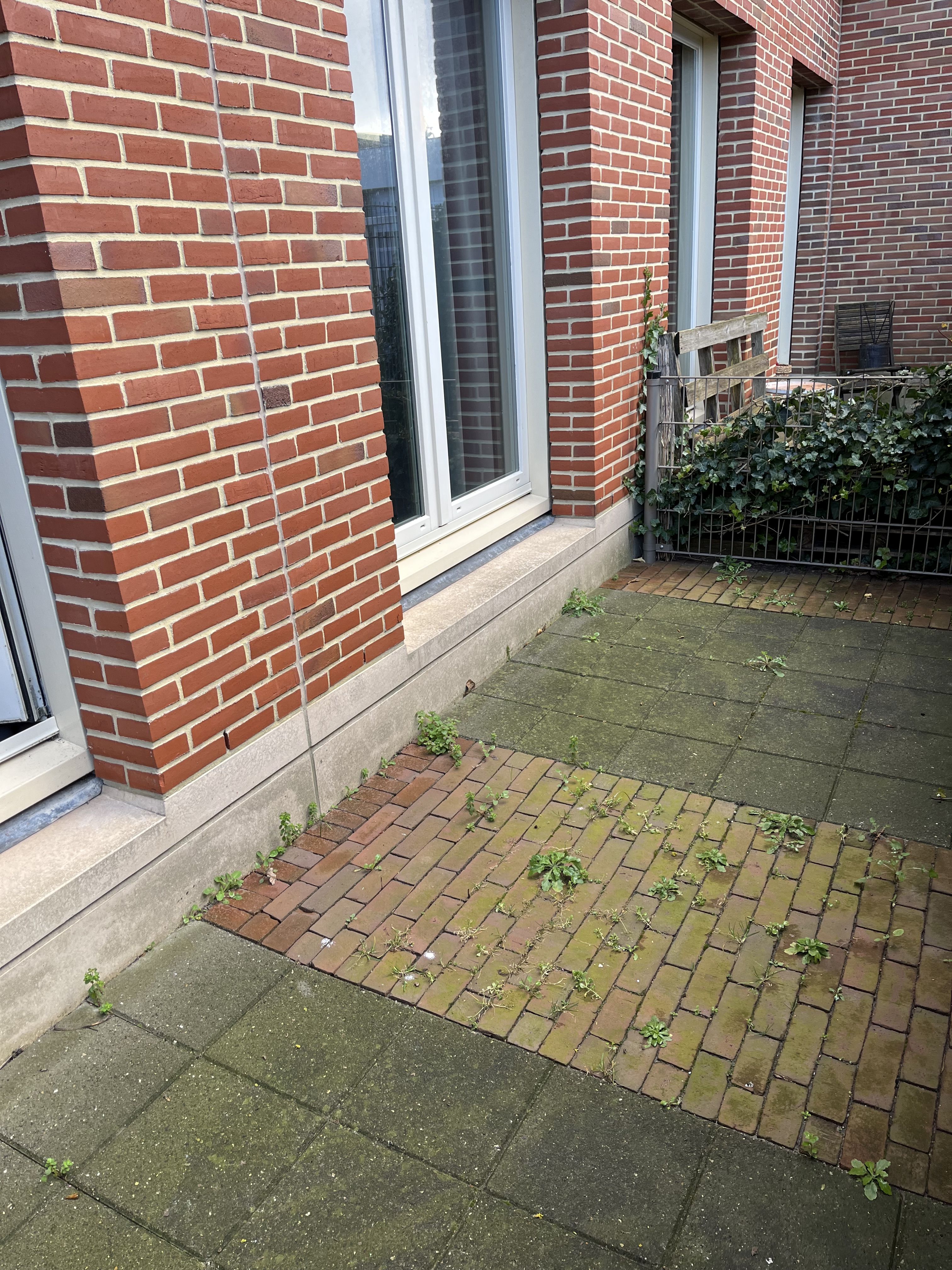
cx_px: 476
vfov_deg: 67.3
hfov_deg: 53.1
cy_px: 635
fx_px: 953
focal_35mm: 26
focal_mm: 5.1
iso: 40
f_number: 1.6
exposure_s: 1/191
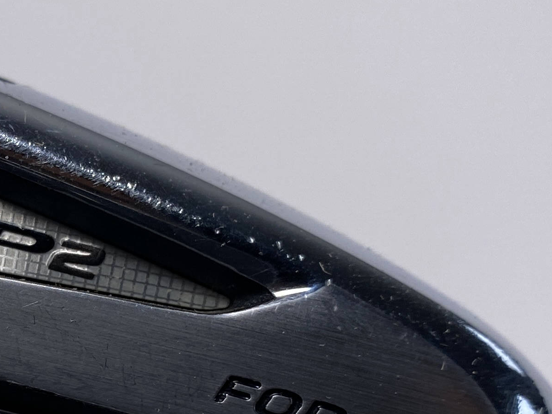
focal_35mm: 84
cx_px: -50
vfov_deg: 17.1
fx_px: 1339
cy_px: 426
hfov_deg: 22.1
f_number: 1.8
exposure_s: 1/702
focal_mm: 4.25
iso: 32
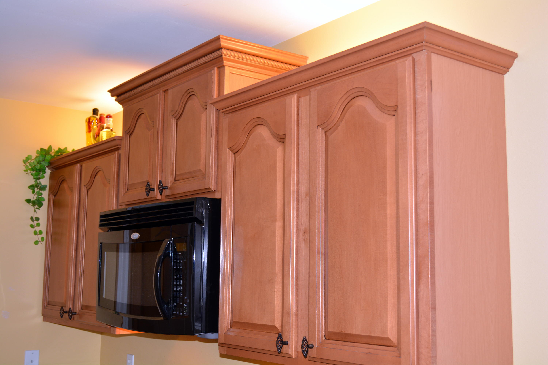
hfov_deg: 43.6
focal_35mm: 45
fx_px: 685
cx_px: 274
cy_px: 182
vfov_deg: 29.9
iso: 200
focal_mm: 30
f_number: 5.6
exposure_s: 1/30
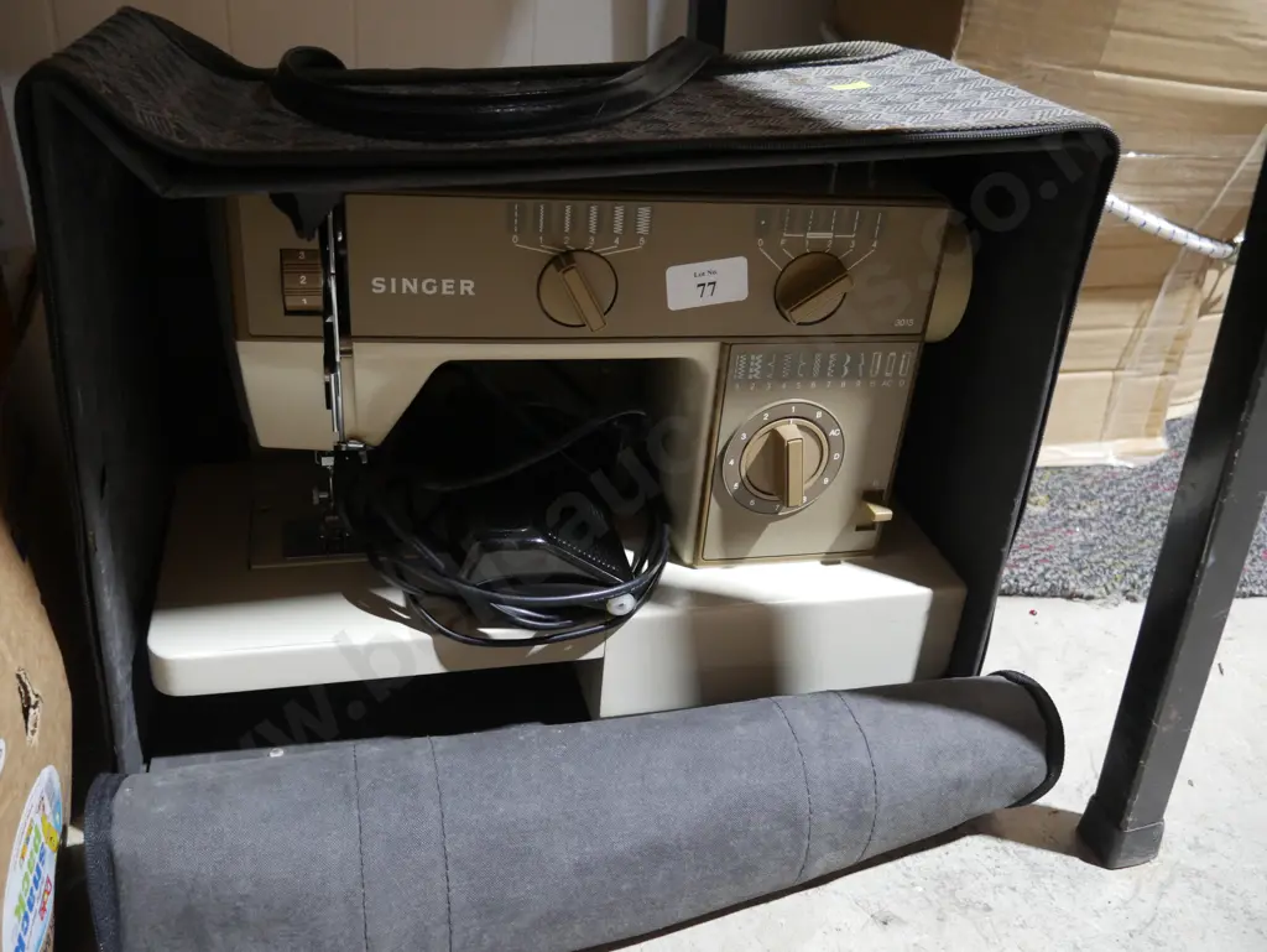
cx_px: 634
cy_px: 476
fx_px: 1099
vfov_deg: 46.8
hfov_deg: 59.9
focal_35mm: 30
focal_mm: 15
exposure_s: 1/60
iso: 1000
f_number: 3.6
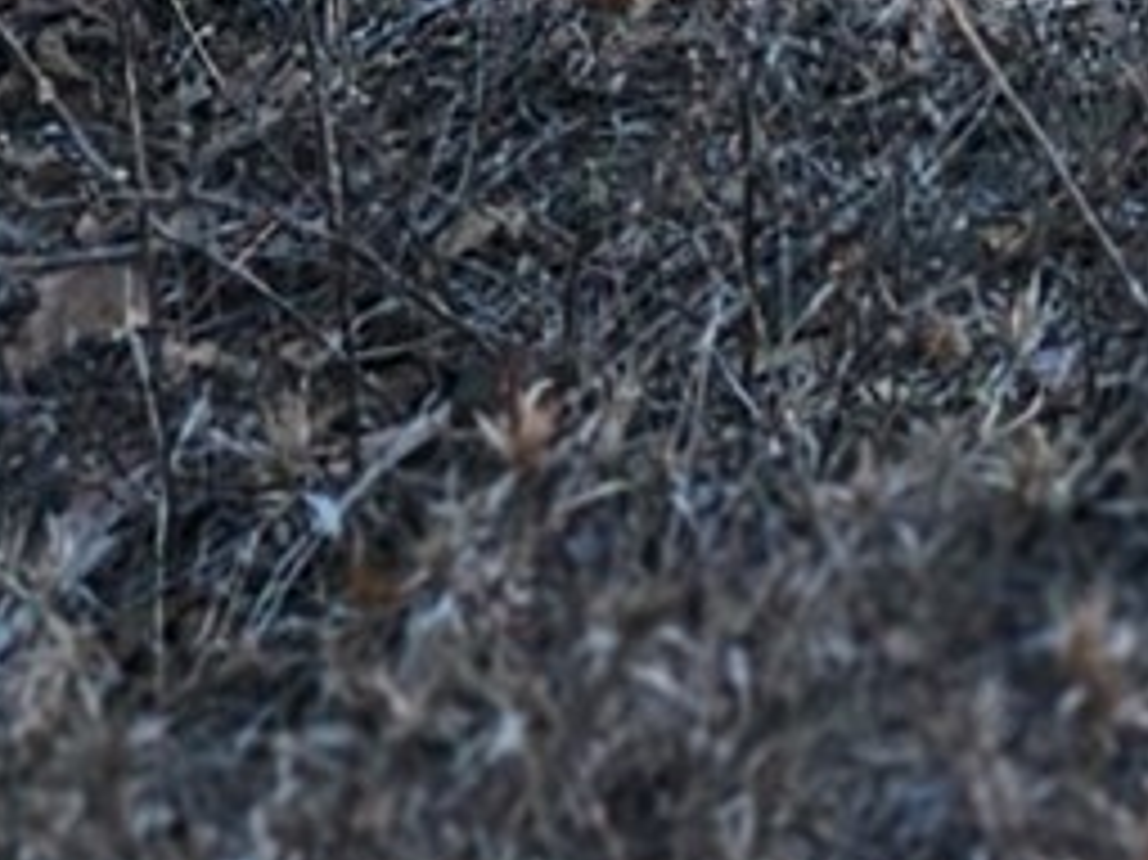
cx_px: 3282
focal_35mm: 173
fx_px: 5735
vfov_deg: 7.0
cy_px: -2314
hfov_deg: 9.4
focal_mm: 6.3
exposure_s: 1/120
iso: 12
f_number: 1.7
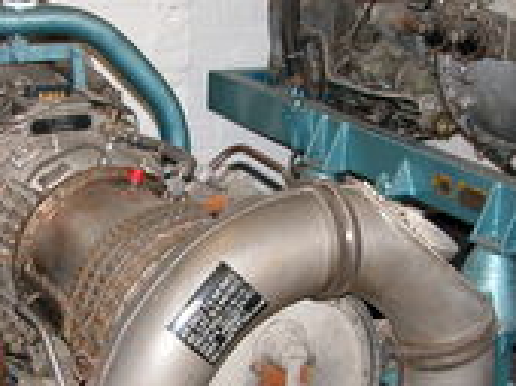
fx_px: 1474
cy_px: 261
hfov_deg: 19.8
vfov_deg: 14.9
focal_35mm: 99
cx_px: 161
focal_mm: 10.7
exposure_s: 1/60
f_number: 2.9
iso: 100
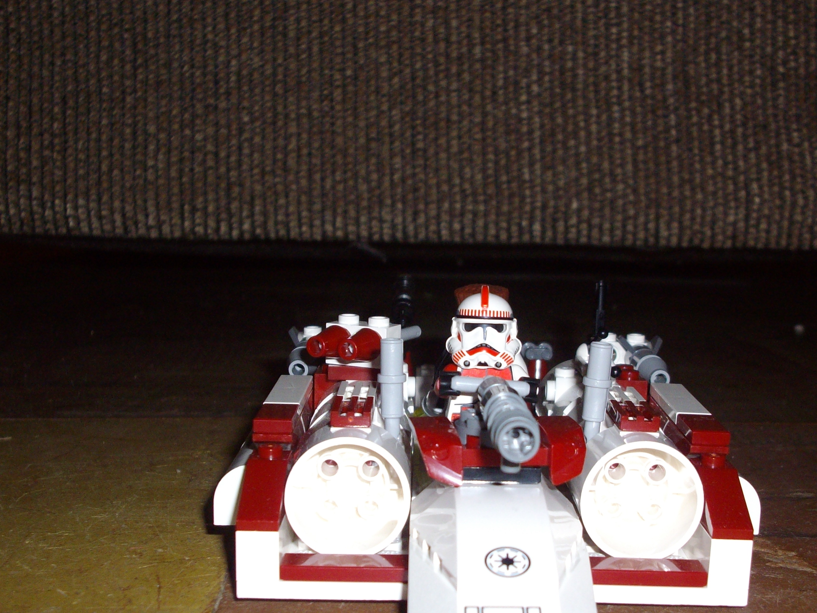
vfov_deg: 30.2
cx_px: 451
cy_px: 361
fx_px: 1133
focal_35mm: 48
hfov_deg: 39.6
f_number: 2.8
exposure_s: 1/50
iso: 160
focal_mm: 6.2
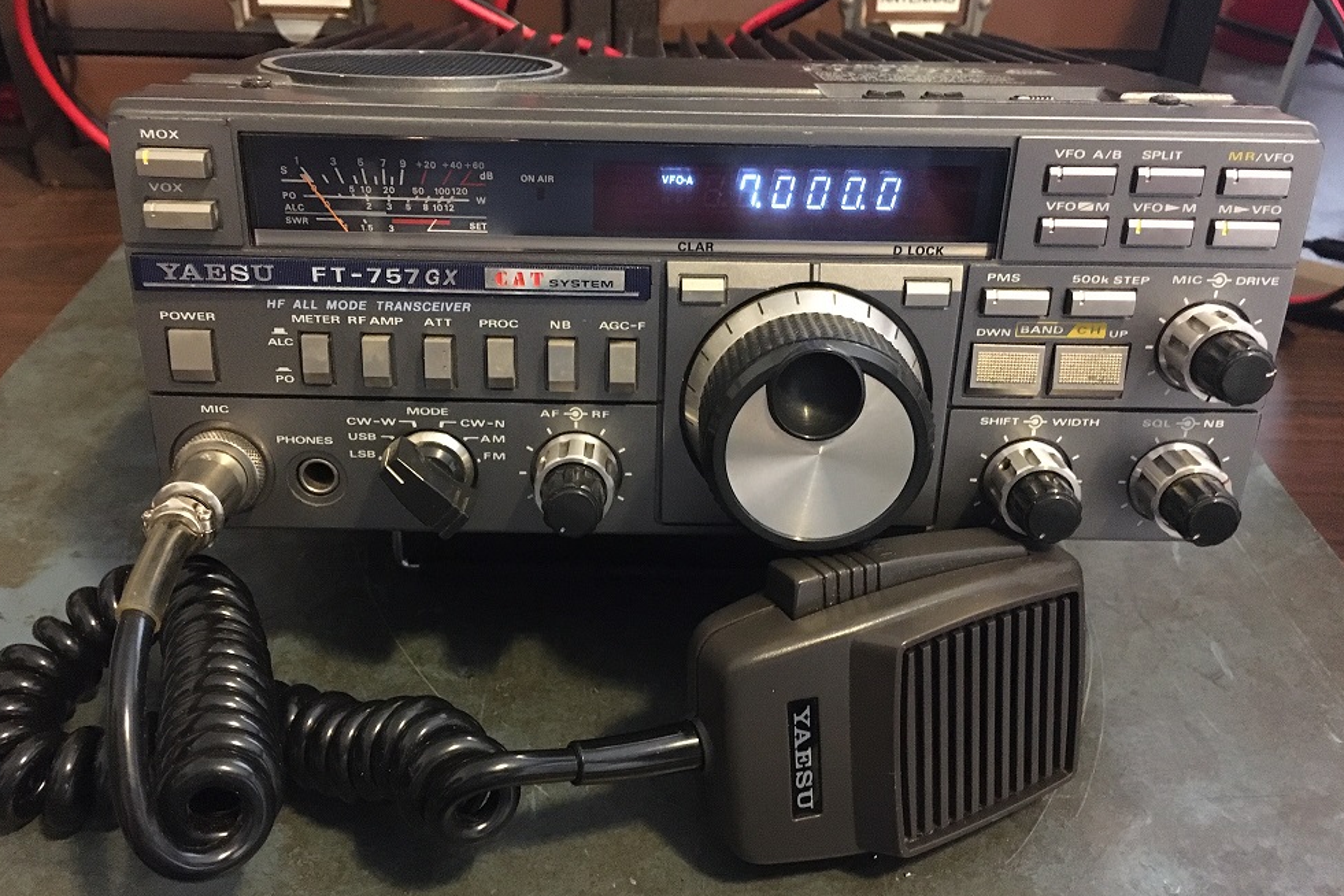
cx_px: 659
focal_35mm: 31
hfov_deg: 60.3
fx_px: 1157
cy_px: 464
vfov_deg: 42.3
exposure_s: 1/15
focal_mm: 4.15
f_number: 2.2
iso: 400
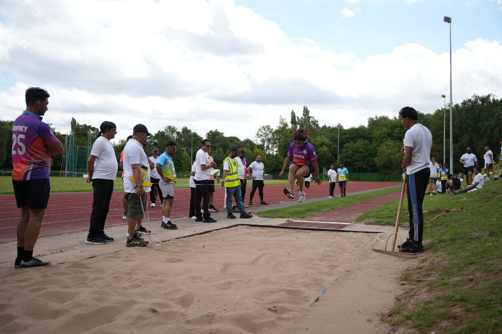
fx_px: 438
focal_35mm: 31
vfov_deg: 41.8
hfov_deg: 59.7
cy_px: 167
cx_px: 251
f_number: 2.8
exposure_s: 1/3200
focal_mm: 31.4
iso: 250
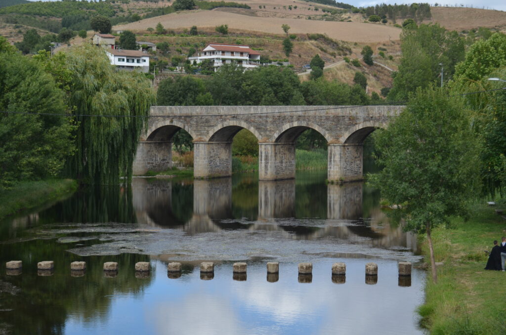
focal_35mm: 82
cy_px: 168
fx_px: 1157
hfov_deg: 24.7
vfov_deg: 16.5
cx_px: 253
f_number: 8
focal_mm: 55
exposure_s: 1/250
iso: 200
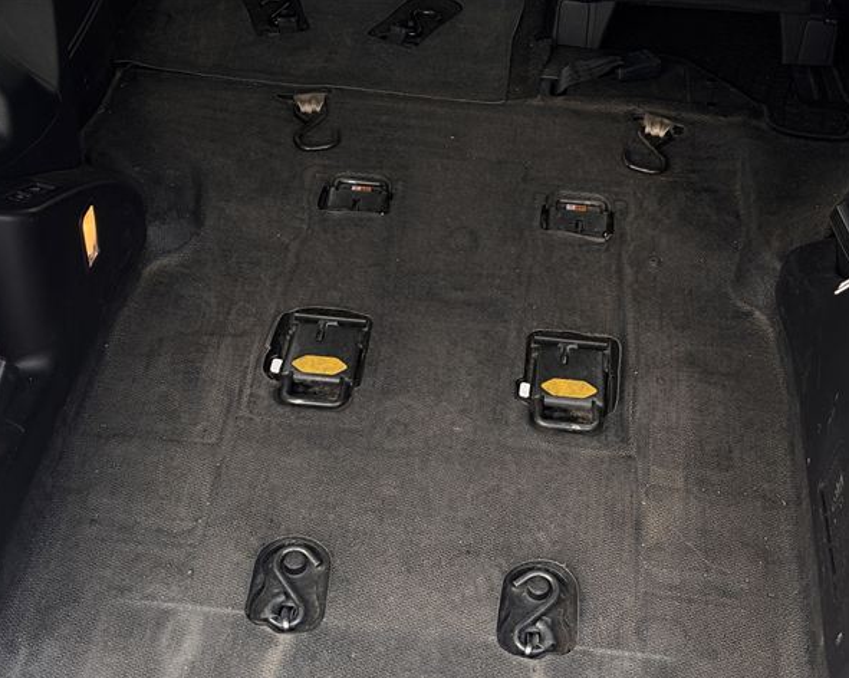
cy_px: 343
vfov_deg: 27.6
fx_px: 1381
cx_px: 442
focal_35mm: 55
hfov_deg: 34.2
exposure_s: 1/60
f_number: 1.6
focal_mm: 5.96
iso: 80
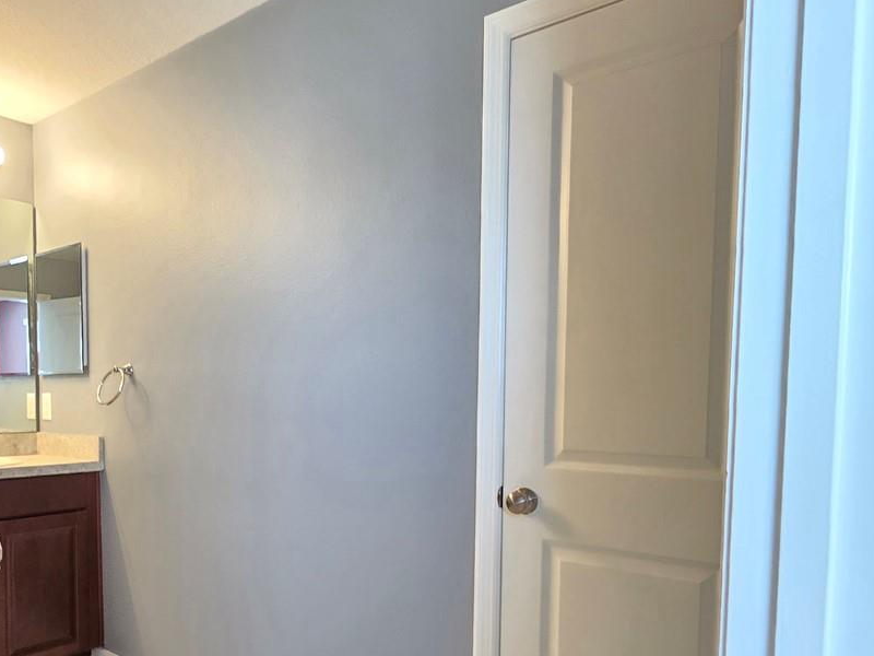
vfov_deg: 52.1
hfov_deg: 65.9
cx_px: 308
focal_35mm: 26
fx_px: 656
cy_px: 437
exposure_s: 1/60.2
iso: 250
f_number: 2.2
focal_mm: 2.2
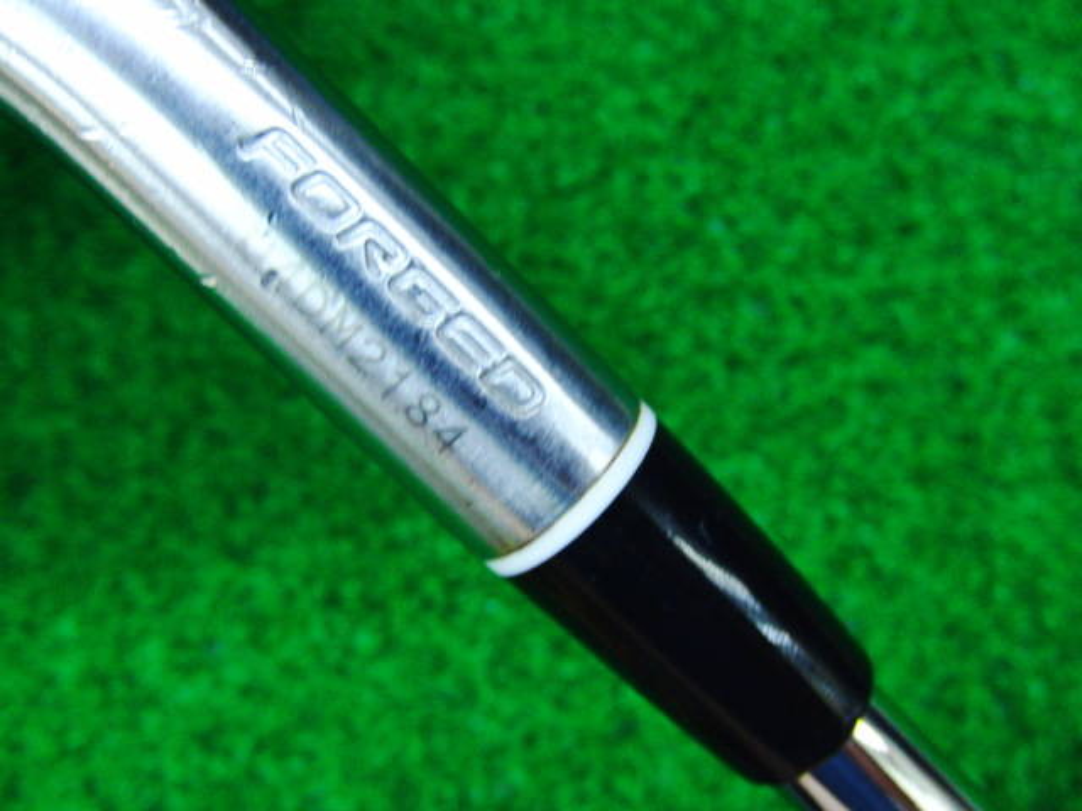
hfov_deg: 50.1
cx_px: 541
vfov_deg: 38.7
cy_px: 406
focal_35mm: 37
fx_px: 1157
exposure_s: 1/40
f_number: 3.6
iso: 400
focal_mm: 6.42
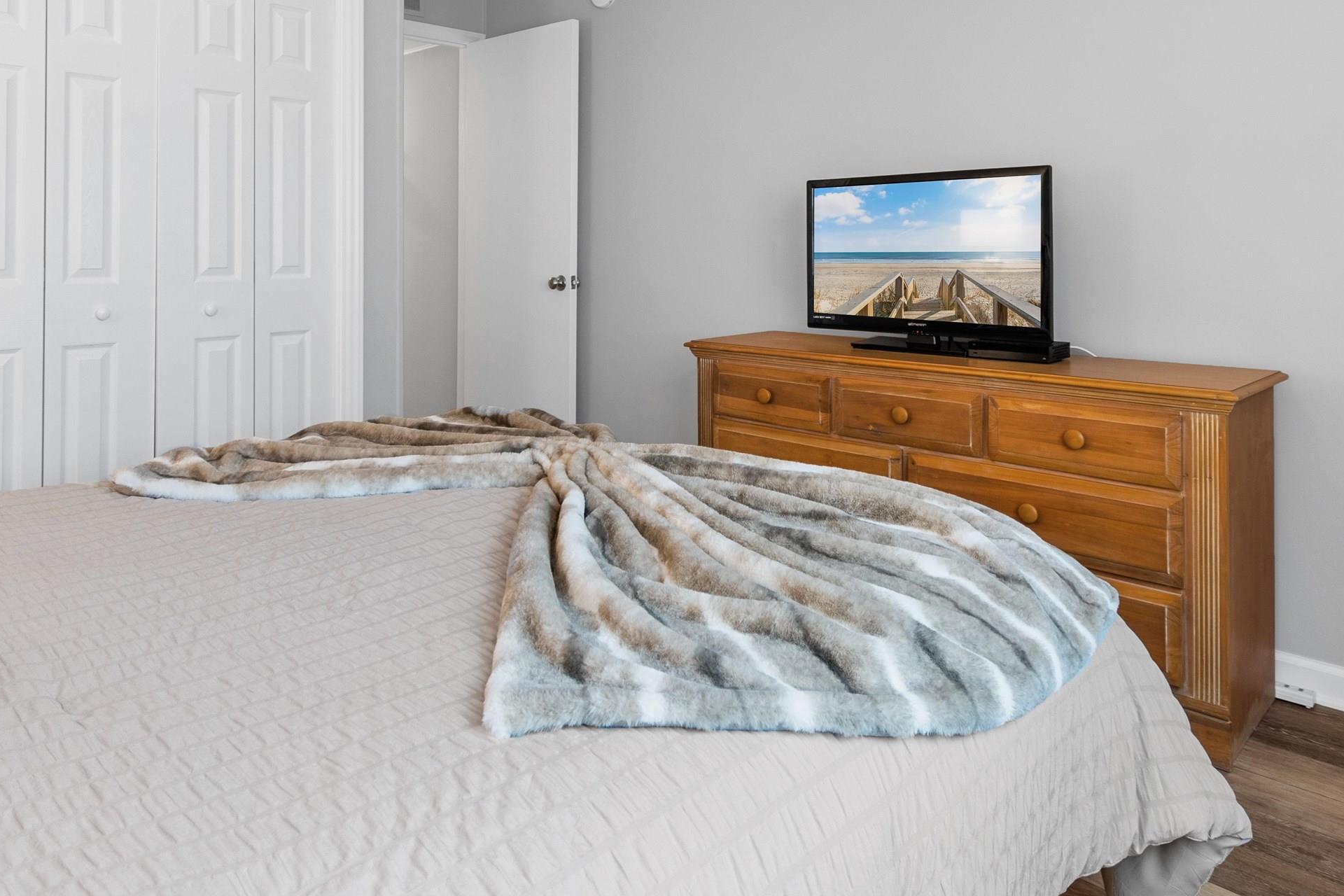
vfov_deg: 51.4
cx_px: 620
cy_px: 252
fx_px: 896
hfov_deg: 73.6
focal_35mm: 24
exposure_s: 1/2
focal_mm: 10
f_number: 4.5
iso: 100
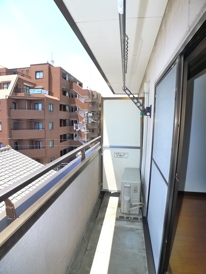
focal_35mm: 24
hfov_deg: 56.8
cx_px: 103
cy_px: 137
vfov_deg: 71.6
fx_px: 190
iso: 400
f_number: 2.8
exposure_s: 1/500
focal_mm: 5.1
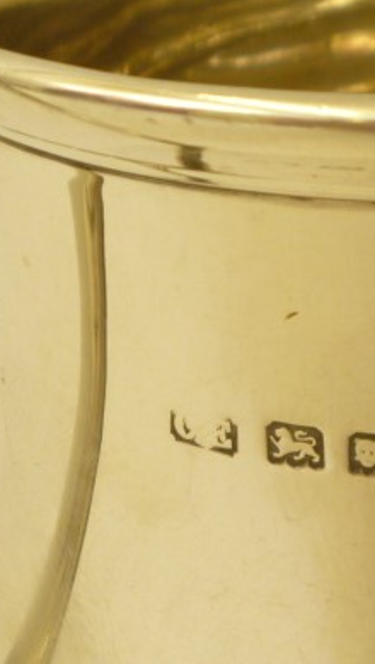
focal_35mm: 150
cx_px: 303
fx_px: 2646
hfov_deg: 8.1
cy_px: 283
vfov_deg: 14.3
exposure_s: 1/40
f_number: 4.5
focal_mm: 7.5
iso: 125
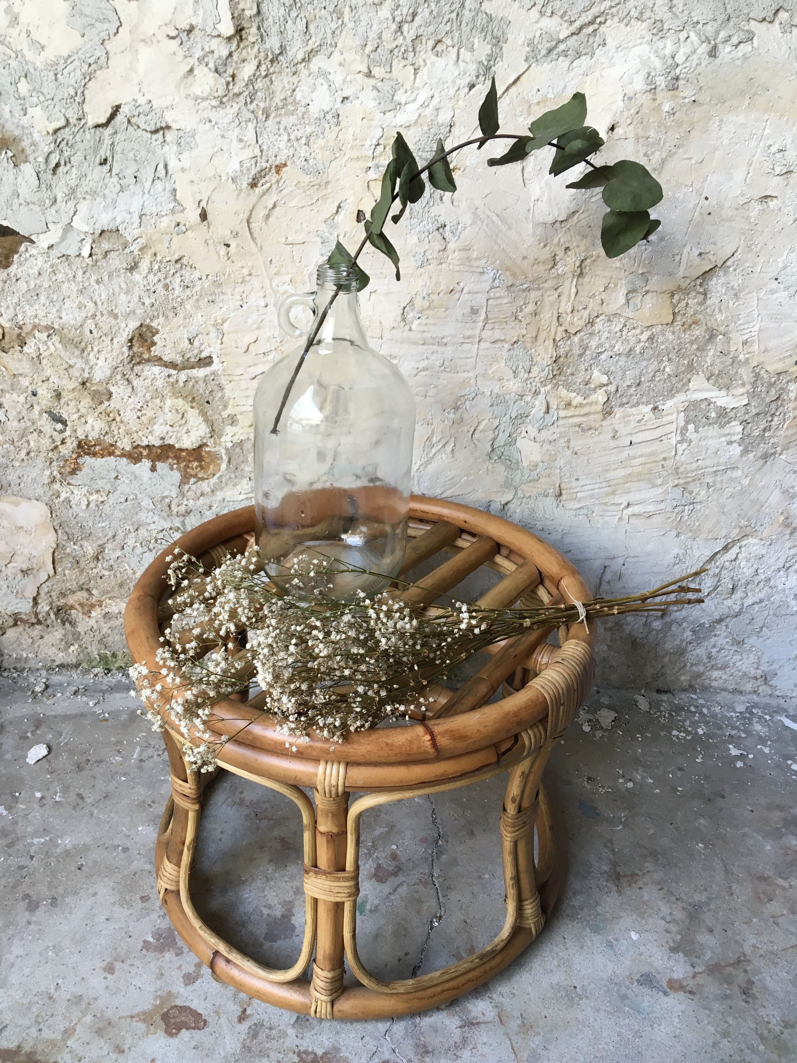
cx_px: 398
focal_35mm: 29
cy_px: 532
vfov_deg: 61.7
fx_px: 890
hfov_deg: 48.2
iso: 32
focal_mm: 4.15
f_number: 2.2
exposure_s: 1/33
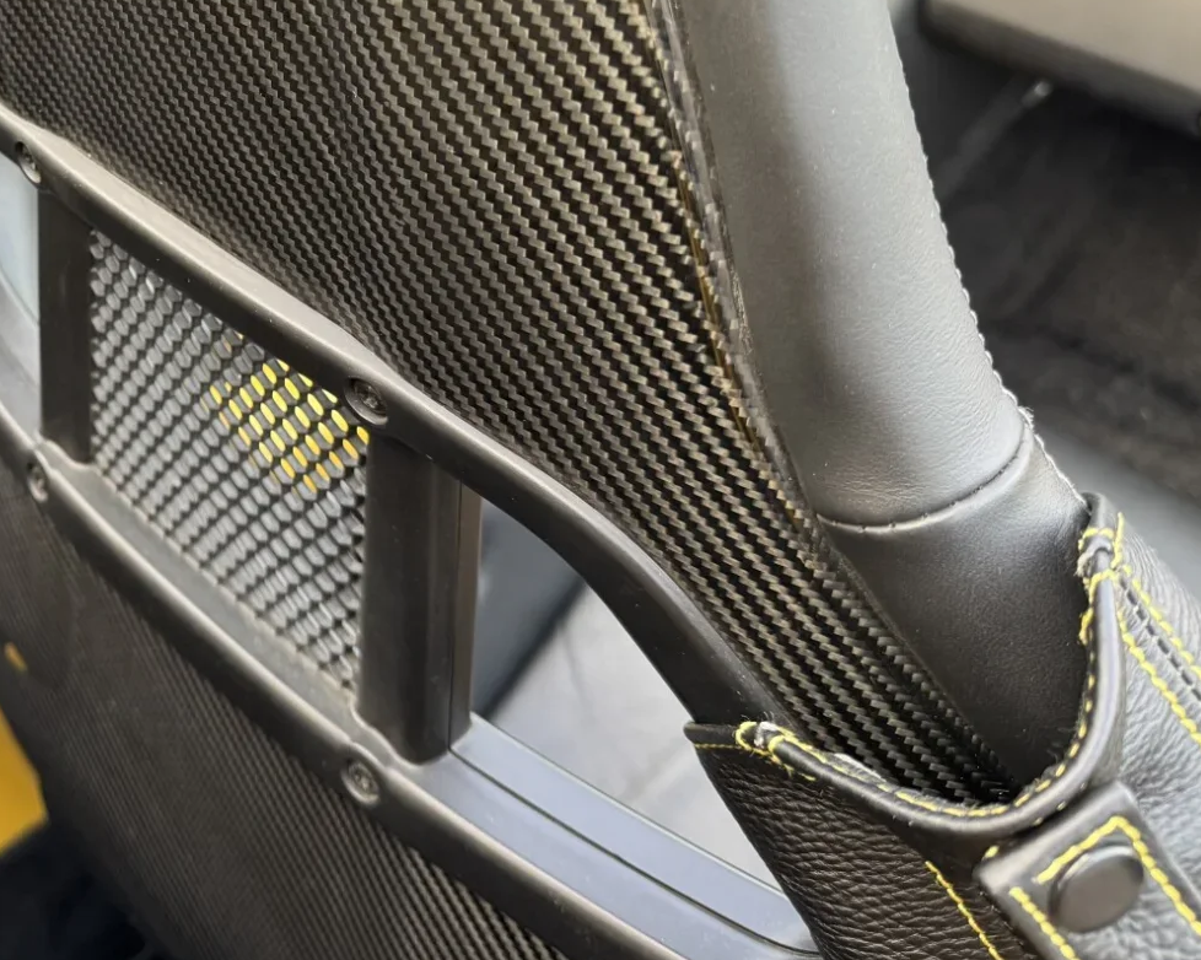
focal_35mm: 46
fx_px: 1635
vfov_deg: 31.5
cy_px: 140
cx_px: 37
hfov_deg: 36.7
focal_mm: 6.76
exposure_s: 1/121
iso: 160
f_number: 1.78
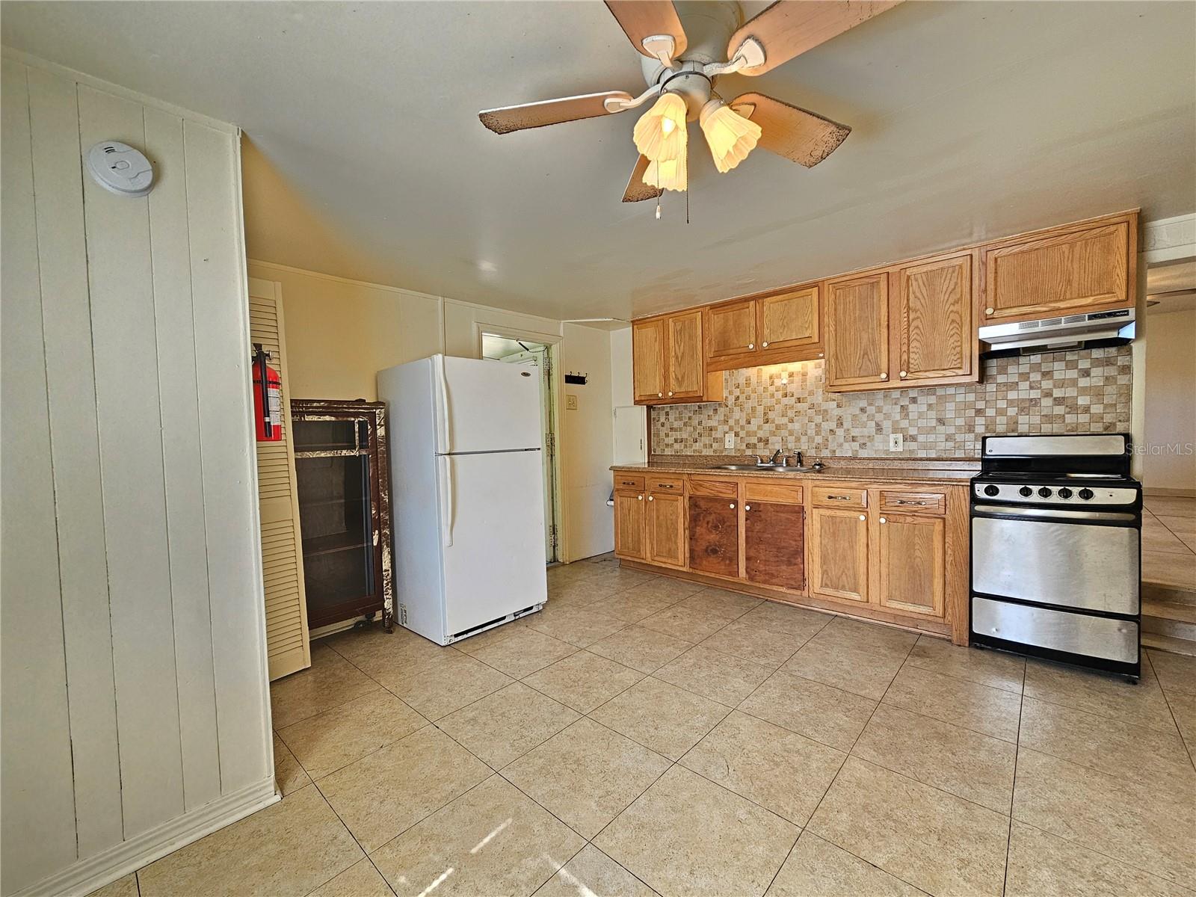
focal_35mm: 13
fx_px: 449
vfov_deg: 89.9
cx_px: 598
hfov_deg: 106.2
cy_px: 448
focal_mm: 2.2
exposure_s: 1/60
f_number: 2.2
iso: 80
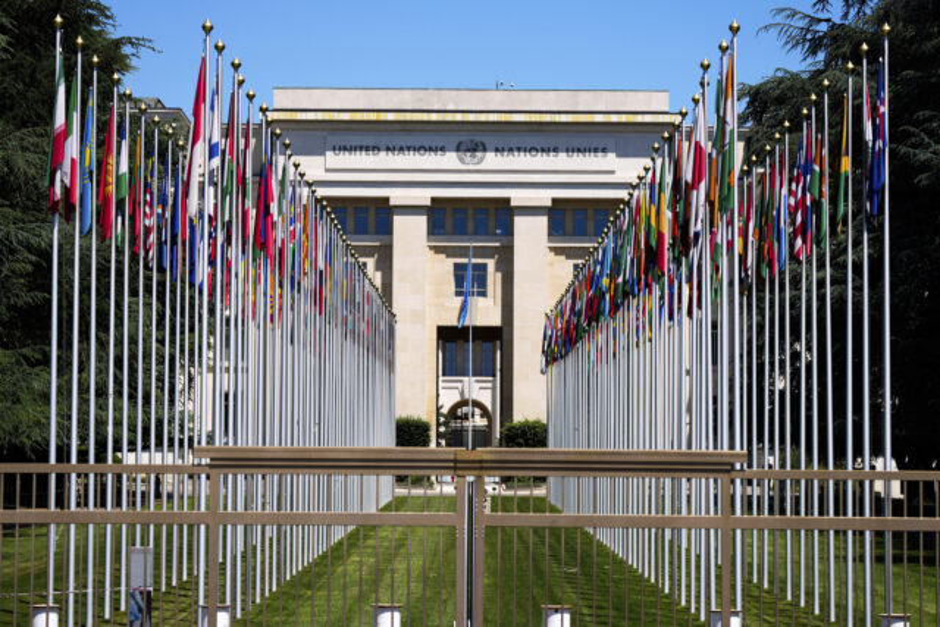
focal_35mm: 100
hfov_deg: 20.4
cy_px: 314
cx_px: 470
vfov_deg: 13.7
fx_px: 2612
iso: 125
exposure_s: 1/1000
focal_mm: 100
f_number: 5.6
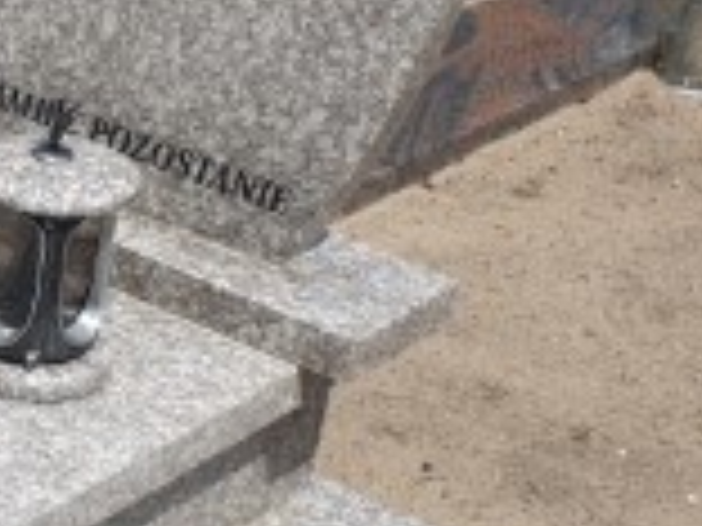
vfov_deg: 13.8
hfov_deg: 15.7
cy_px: 301
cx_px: -567
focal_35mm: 107
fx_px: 2170
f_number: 2.4
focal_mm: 4.3
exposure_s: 1/1736
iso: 50
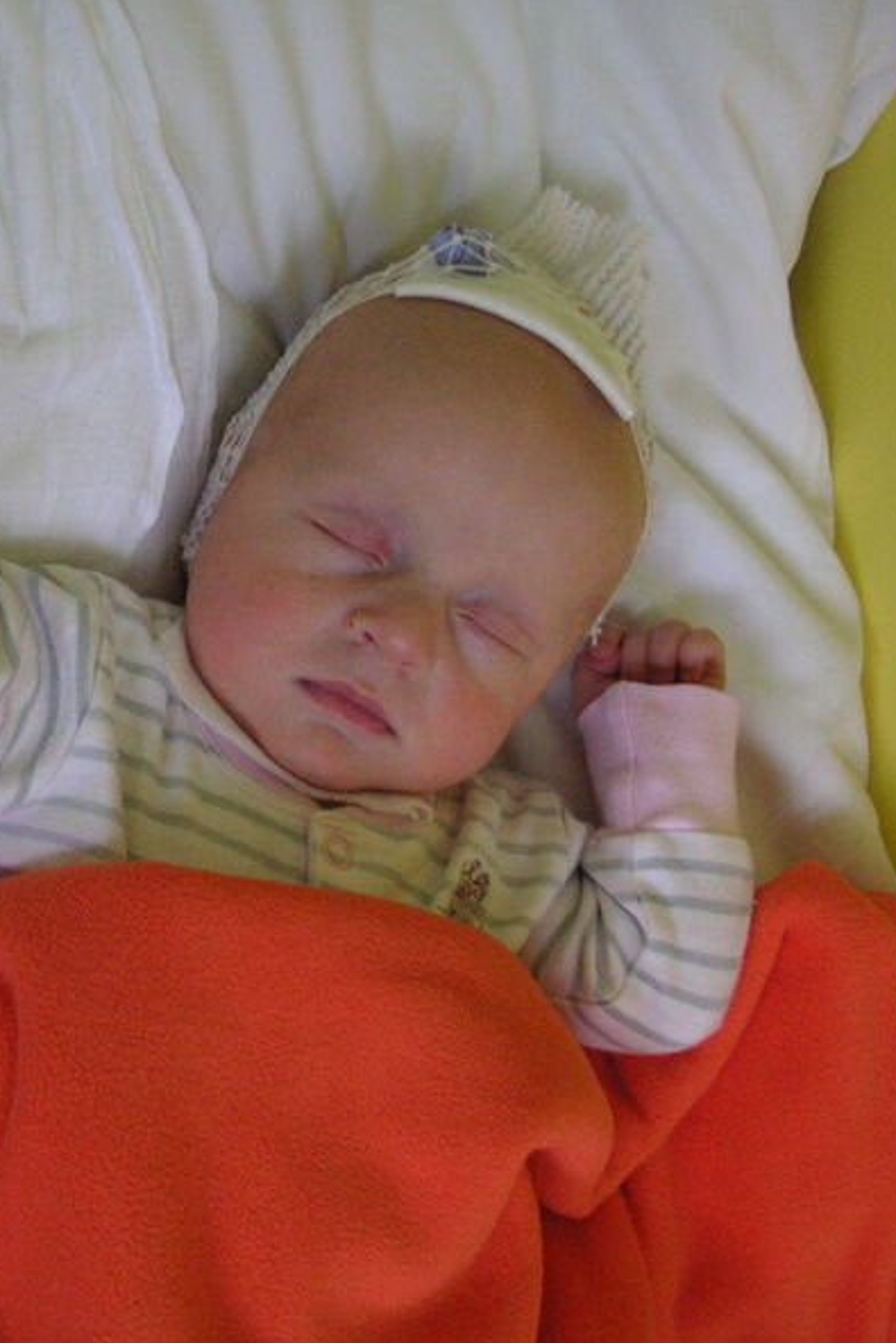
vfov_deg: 38.2
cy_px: 672
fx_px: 1940
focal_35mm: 52
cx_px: 238
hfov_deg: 25.7
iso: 125
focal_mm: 6.1
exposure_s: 1/45
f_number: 2.8
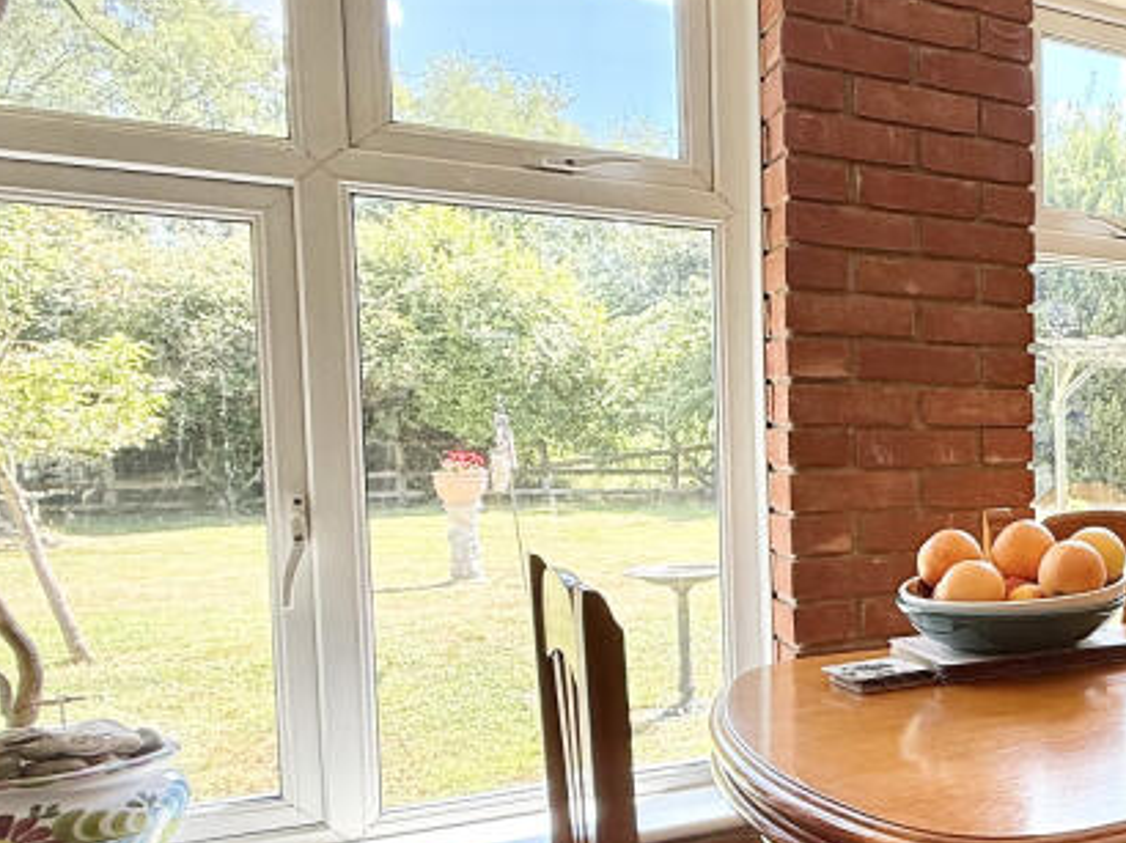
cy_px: 511
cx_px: 1283
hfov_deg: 40.6
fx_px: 1138
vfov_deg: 40.5
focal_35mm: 35
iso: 50
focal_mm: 2.22
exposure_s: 1/134
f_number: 2.2
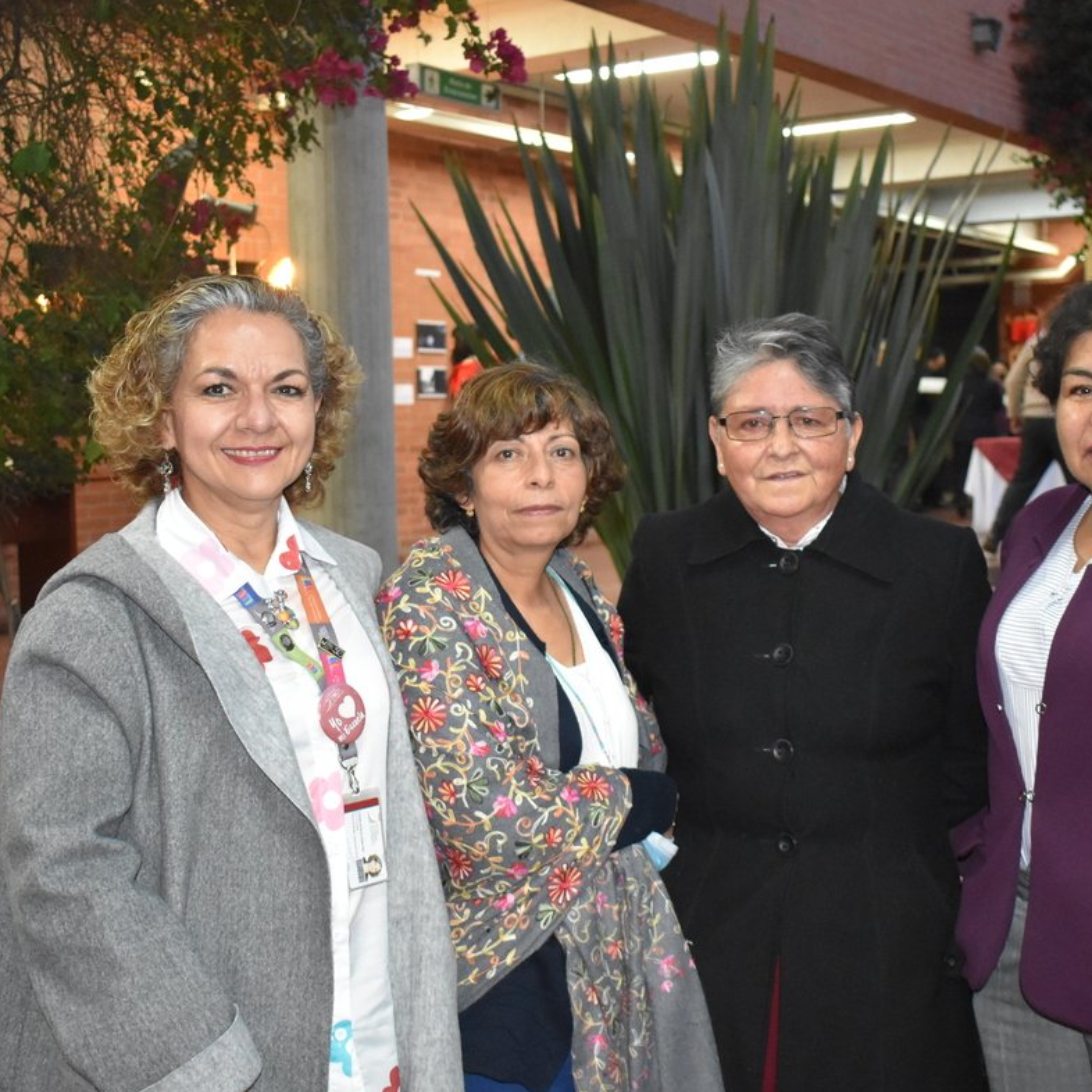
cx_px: 579
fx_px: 1736
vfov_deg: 34.9
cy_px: 543
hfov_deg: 34.9
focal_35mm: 49
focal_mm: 25
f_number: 4
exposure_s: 1/60
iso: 3600
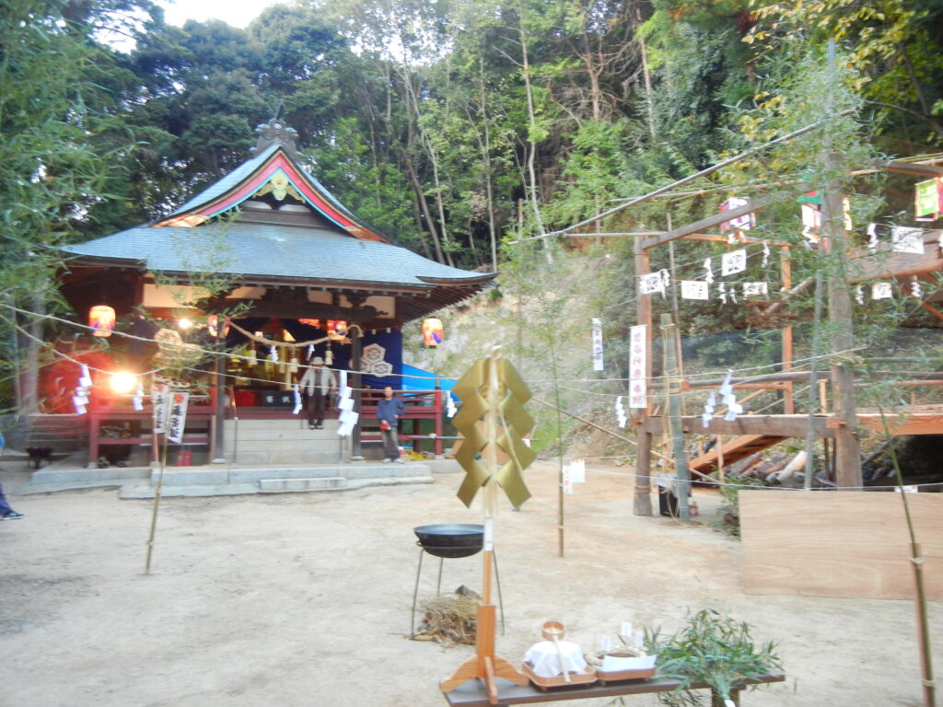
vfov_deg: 46.8
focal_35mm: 30
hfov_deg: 60.0
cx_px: 472
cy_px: 354
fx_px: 817
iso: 400
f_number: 3.5
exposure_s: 1/8.8
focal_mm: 5.4
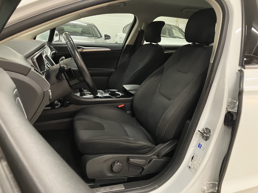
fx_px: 209
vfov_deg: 49.7
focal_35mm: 28
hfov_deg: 63.4
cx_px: 129
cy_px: 96
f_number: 1.8
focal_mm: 3.99
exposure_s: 1/33
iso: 320
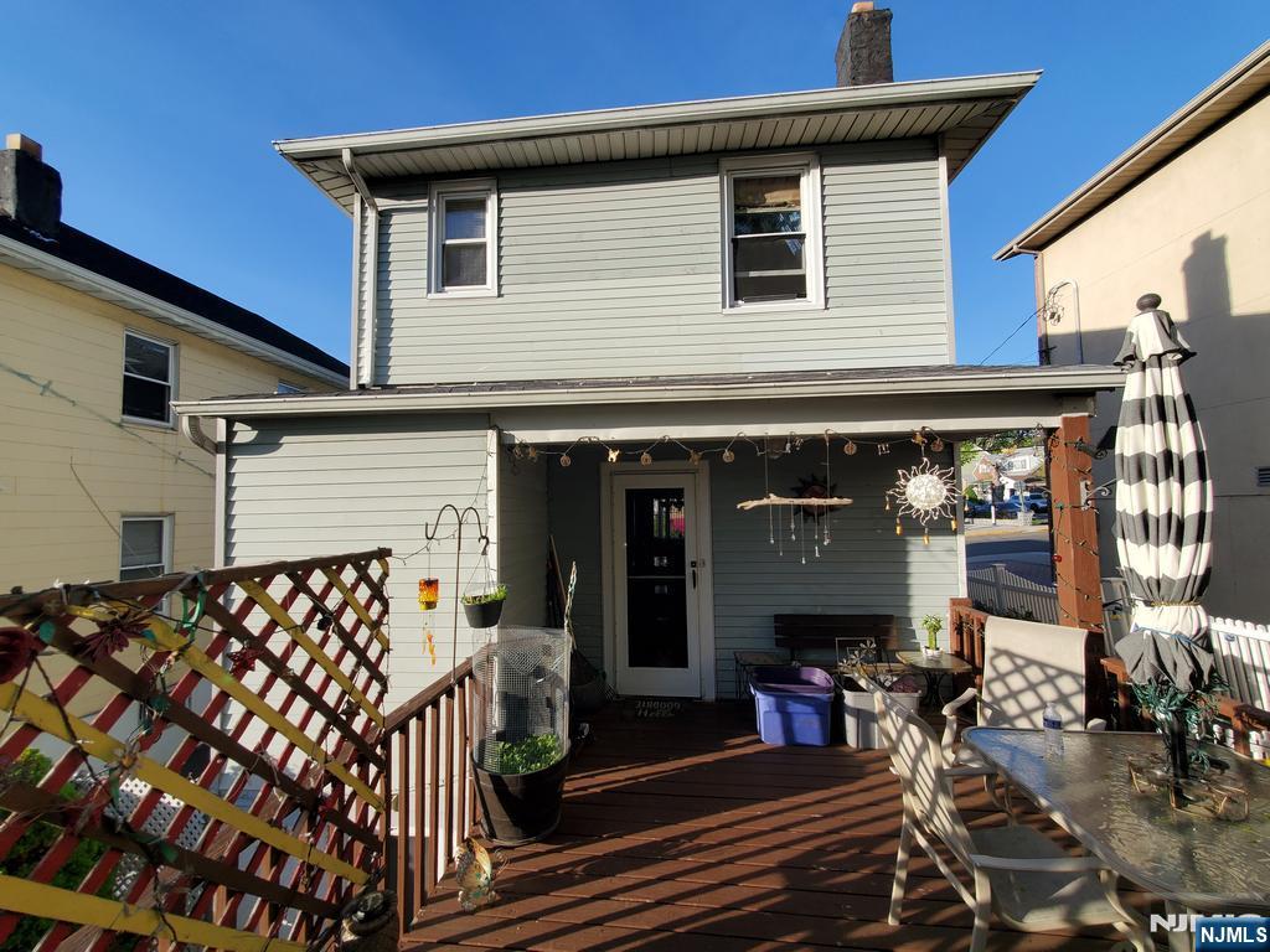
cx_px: 635
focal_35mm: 13
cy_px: 476
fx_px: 477
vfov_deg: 89.9
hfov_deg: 106.2
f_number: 2.2
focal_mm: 1.8
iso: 50
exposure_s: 1/614
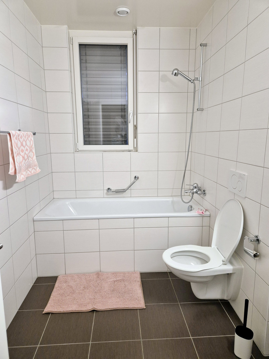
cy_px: 180
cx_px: 134
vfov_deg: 73.9
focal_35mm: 23
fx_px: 238
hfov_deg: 58.9
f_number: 1.8
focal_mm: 5.4
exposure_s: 1/100
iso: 640
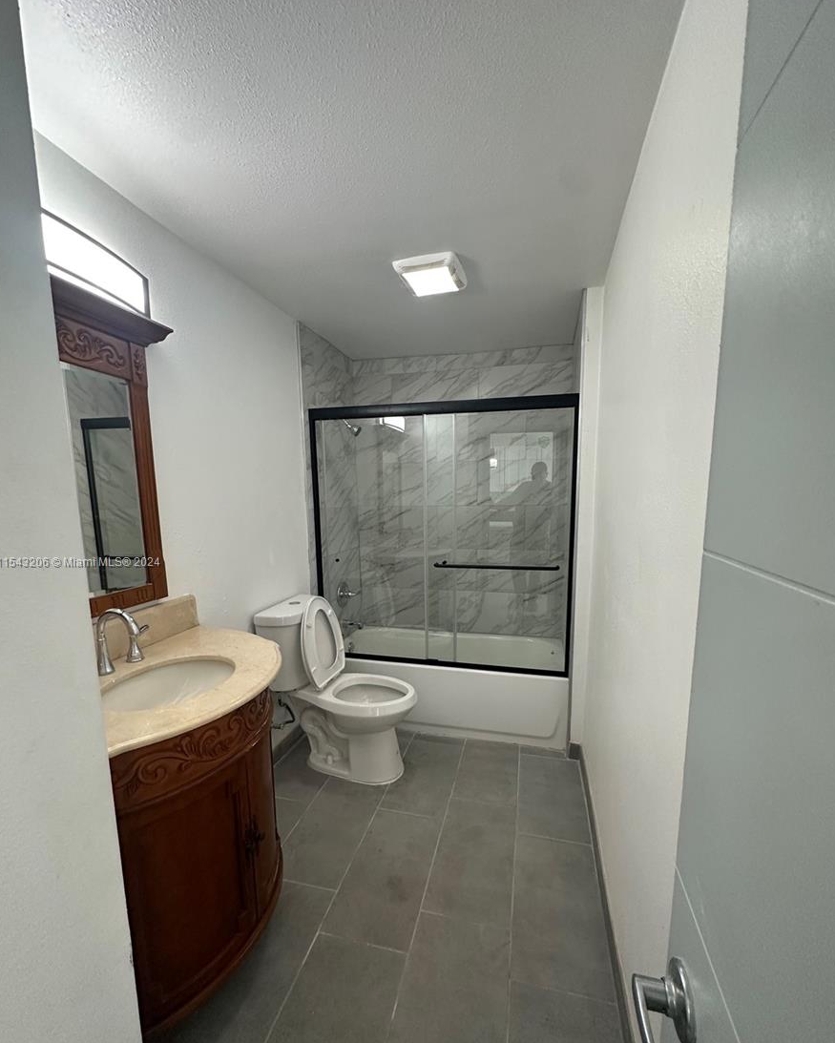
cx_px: 415
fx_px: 463
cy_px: 563
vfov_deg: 96.6
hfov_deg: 84.1
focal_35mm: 15
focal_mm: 2.22
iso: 250
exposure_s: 1/120
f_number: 2.2
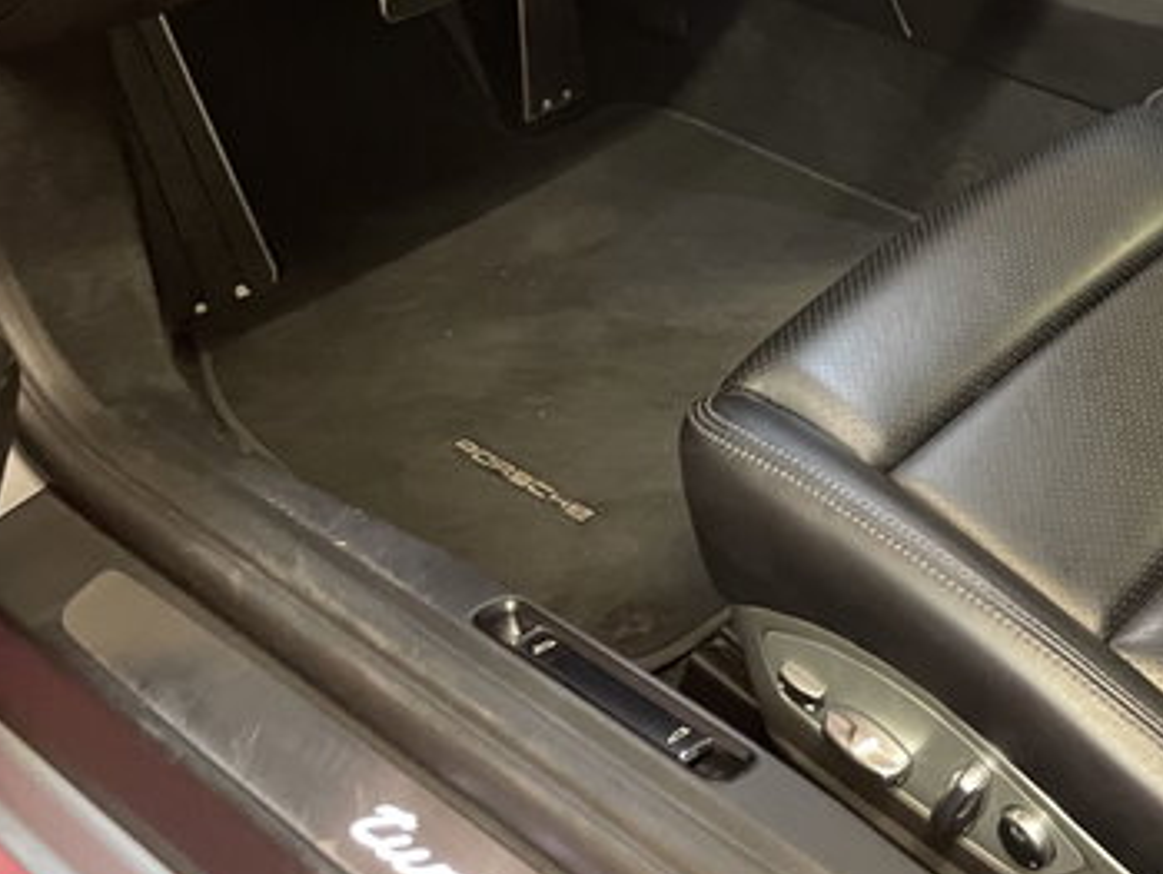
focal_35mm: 57
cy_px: -33
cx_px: 1063
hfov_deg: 32.0
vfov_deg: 24.3
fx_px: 1916
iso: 500
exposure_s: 1/25
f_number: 1.6
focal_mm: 4.2
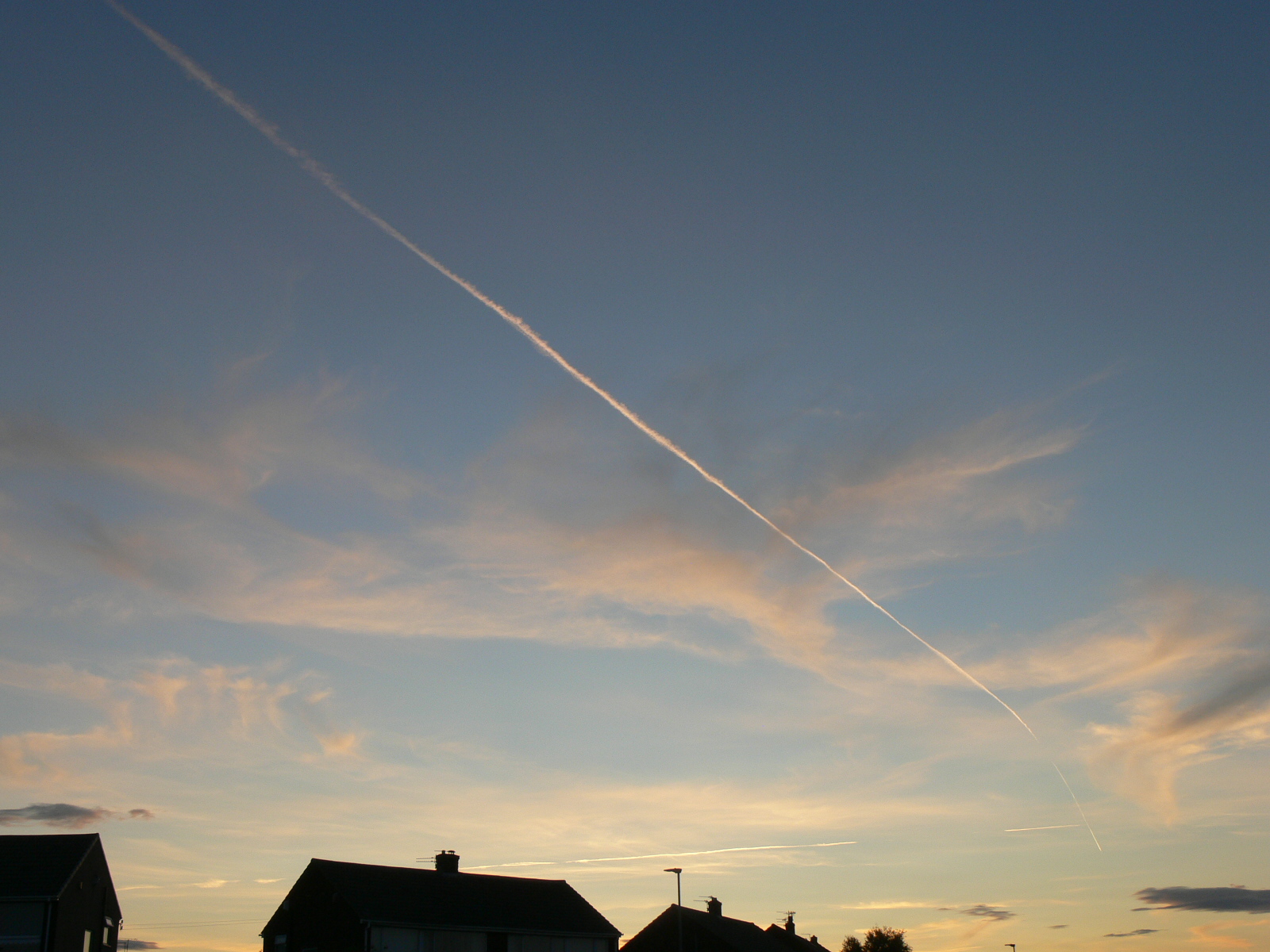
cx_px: 635
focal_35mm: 41
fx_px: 1504
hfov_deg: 45.8
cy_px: 476
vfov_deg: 35.1
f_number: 5.6
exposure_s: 1/125
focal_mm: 8.4
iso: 80
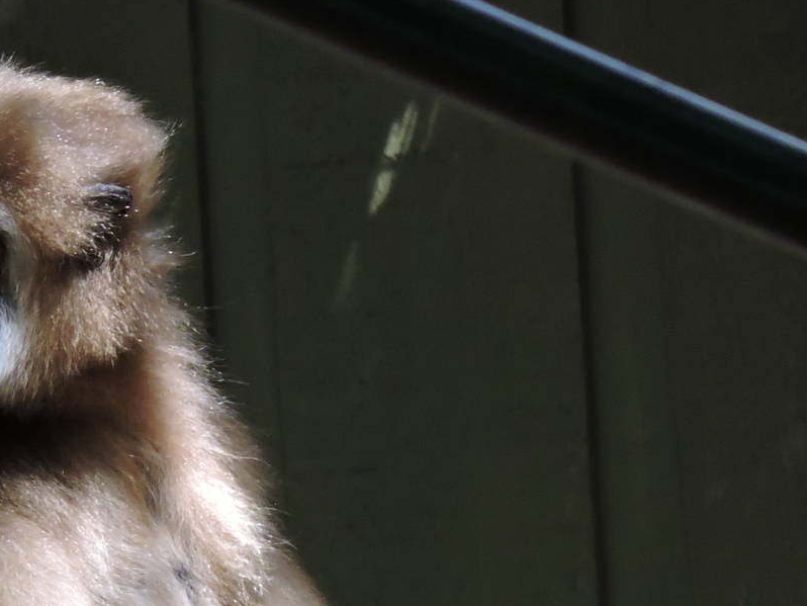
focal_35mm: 2004
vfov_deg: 0.7
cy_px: 473
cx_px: 321
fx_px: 46733
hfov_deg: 1.0
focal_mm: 180
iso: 500
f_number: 5.9
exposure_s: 1/125
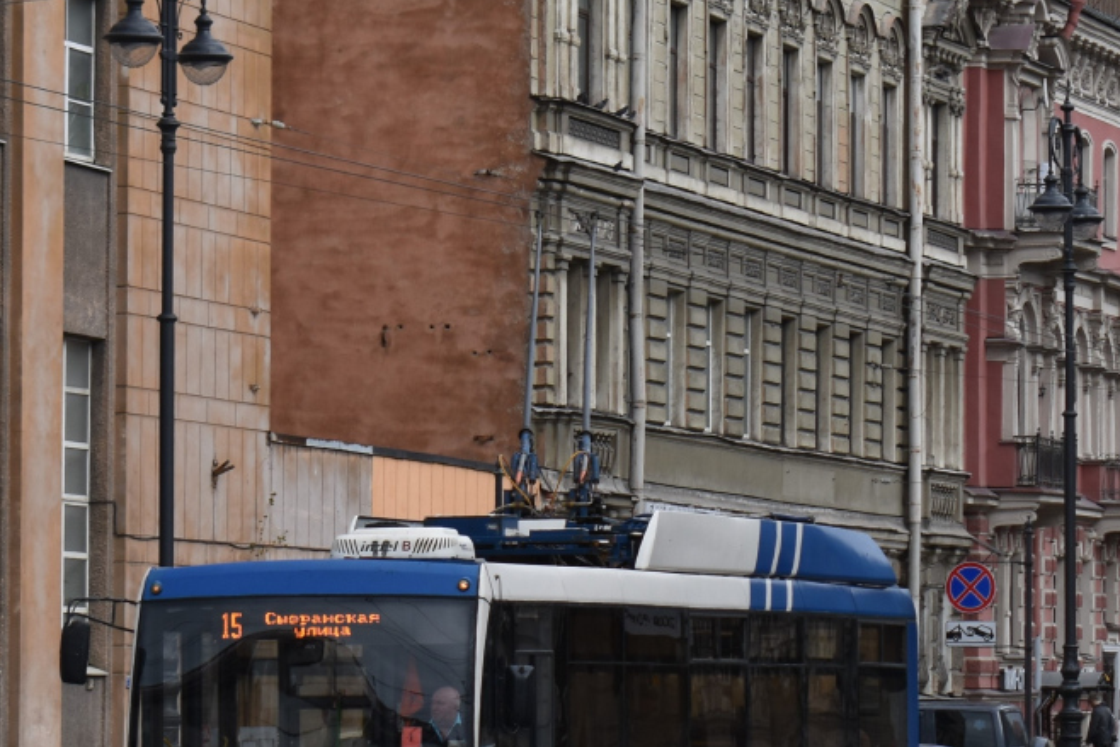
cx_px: 732
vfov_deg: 8.4
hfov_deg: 12.6
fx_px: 5072
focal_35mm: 163
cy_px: 433
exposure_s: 1/400
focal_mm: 55
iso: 100
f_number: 5.6
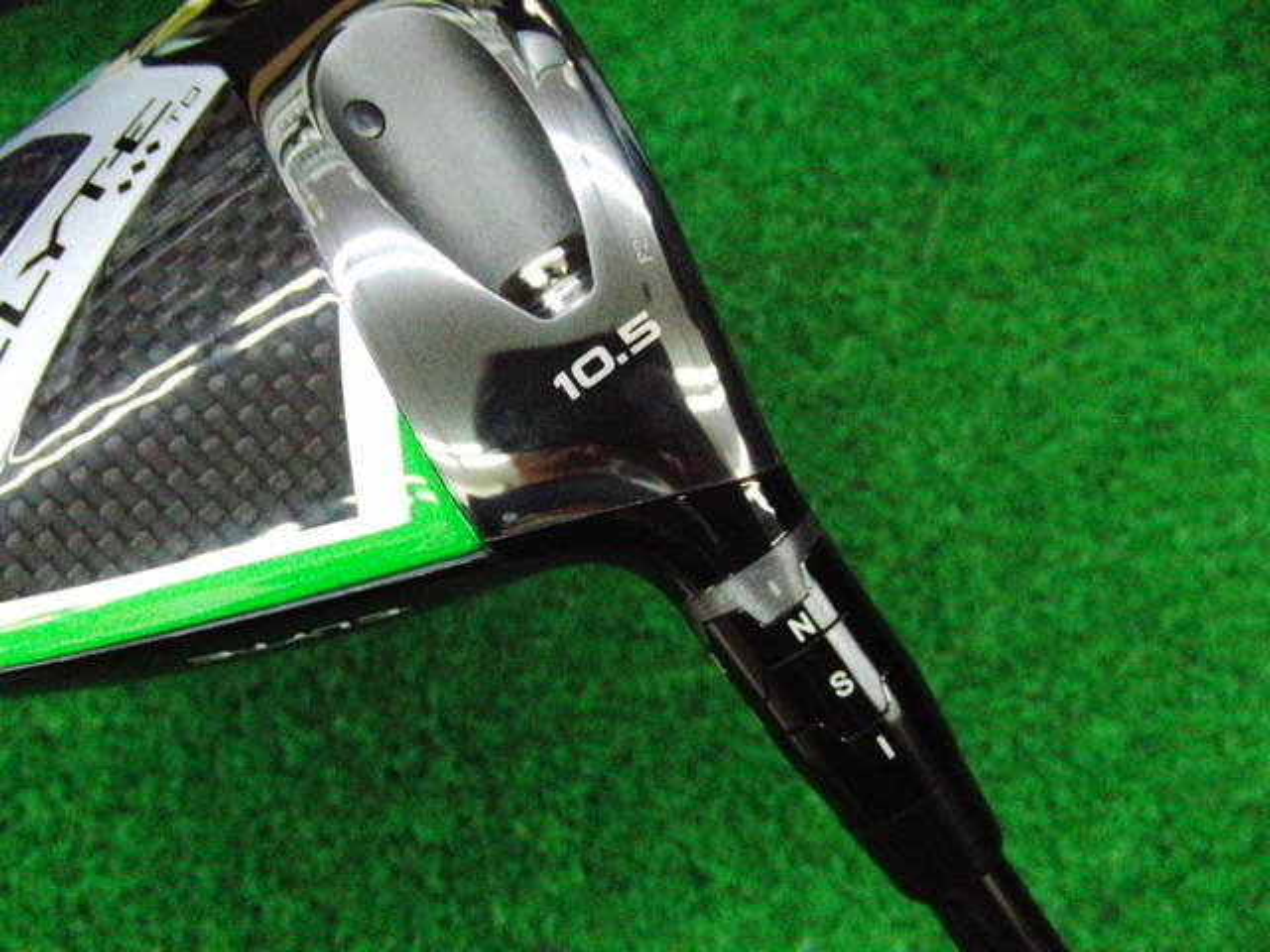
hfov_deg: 50.1
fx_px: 1357
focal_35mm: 37
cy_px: 476
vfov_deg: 38.7
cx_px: 635
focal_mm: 6.42
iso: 3200
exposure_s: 1/250
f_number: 3.6
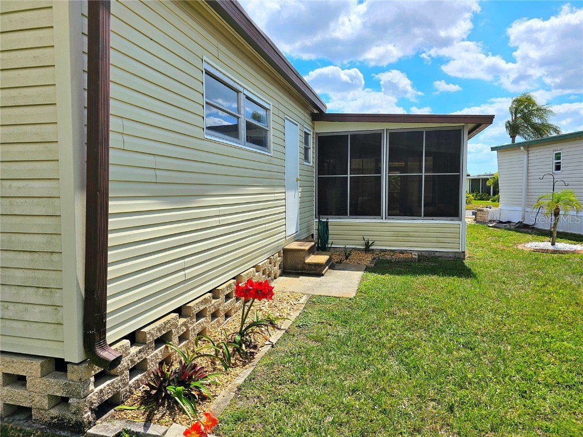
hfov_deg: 73.9
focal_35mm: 23
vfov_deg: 58.9
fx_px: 387
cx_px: 292
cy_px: 218
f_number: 1.7
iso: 10
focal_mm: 6.3
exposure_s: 1/1429
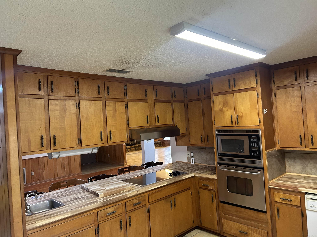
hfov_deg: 67.3
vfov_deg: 53.1
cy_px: 118
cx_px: 158
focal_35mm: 26
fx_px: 238
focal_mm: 5.7
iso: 200
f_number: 1.5
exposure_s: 1/60
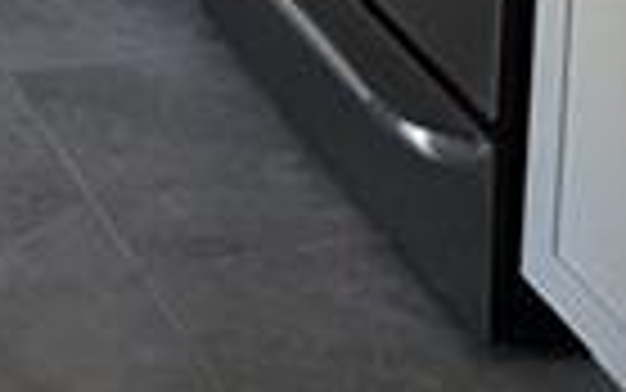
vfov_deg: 7.1
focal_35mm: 170
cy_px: -644
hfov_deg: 11.9
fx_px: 2901
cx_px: -243
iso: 32
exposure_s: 1/15
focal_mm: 4.15
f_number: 2.2
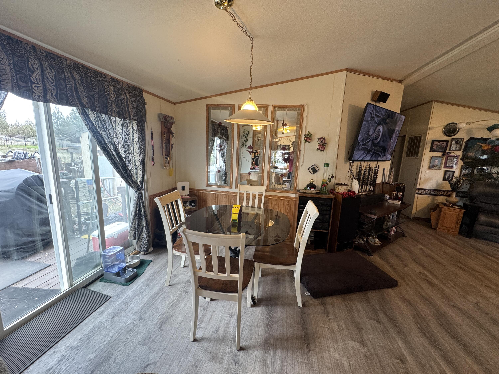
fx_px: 202
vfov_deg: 85.7
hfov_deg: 102.1
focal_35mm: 14
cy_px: 187
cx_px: 250
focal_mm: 2.22
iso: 160
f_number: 2.2
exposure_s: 1/60
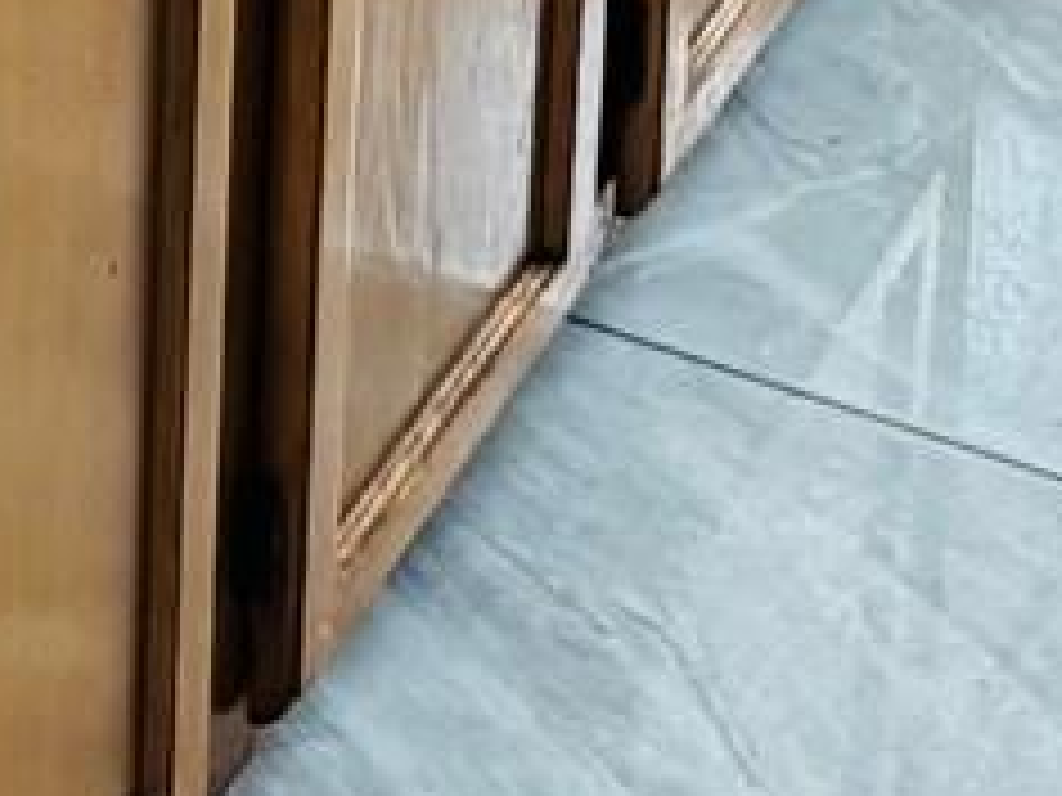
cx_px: 446
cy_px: -1803
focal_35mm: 163
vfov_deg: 7.6
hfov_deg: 12.1
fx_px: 5001
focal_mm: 6.76
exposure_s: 1/60
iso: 500
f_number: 1.78
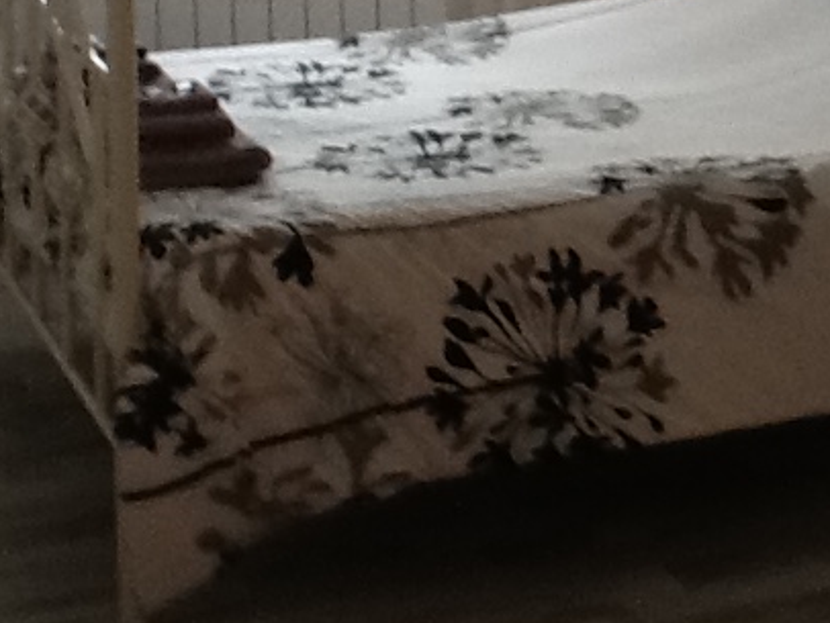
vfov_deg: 14.0
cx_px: 912
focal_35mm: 104
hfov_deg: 18.2
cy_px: -43
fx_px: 2495
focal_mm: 2.03
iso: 80
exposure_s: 1/30
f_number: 2.4
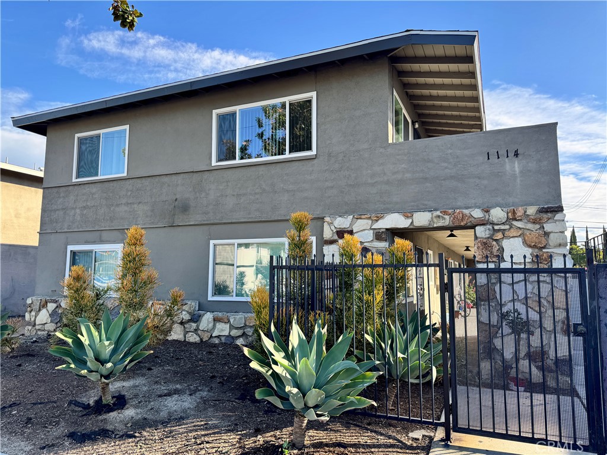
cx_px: 304
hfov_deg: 71.6
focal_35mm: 24
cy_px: 228
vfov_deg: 56.8
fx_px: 421
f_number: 1.78
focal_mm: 6.76
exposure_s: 1/842
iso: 80
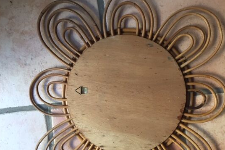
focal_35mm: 36
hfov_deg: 53.0
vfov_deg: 36.7
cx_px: 129
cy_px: 90
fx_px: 225
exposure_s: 1/33
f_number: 2.2
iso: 32
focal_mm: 4.15
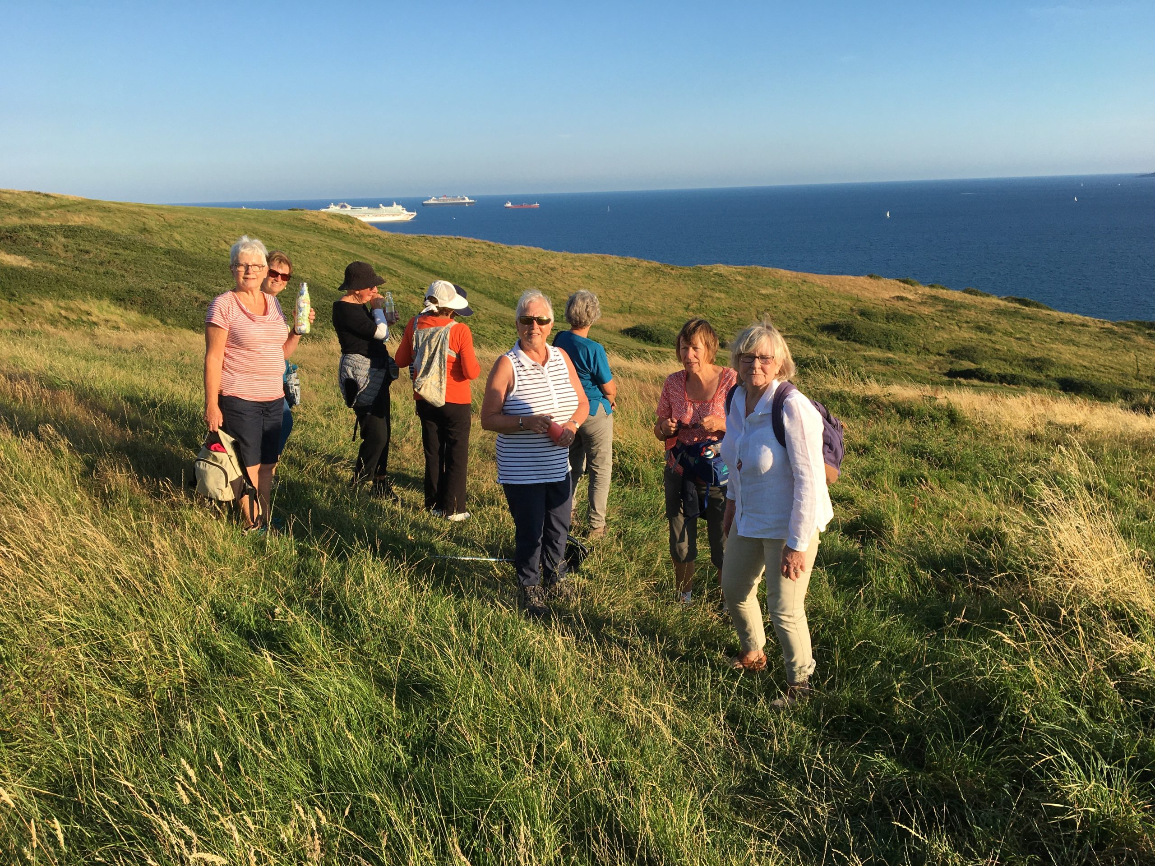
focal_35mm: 29
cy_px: 433
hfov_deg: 61.7
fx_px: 968
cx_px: 578
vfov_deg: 48.2
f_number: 2.2
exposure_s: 1/1350
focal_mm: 4.15
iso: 25
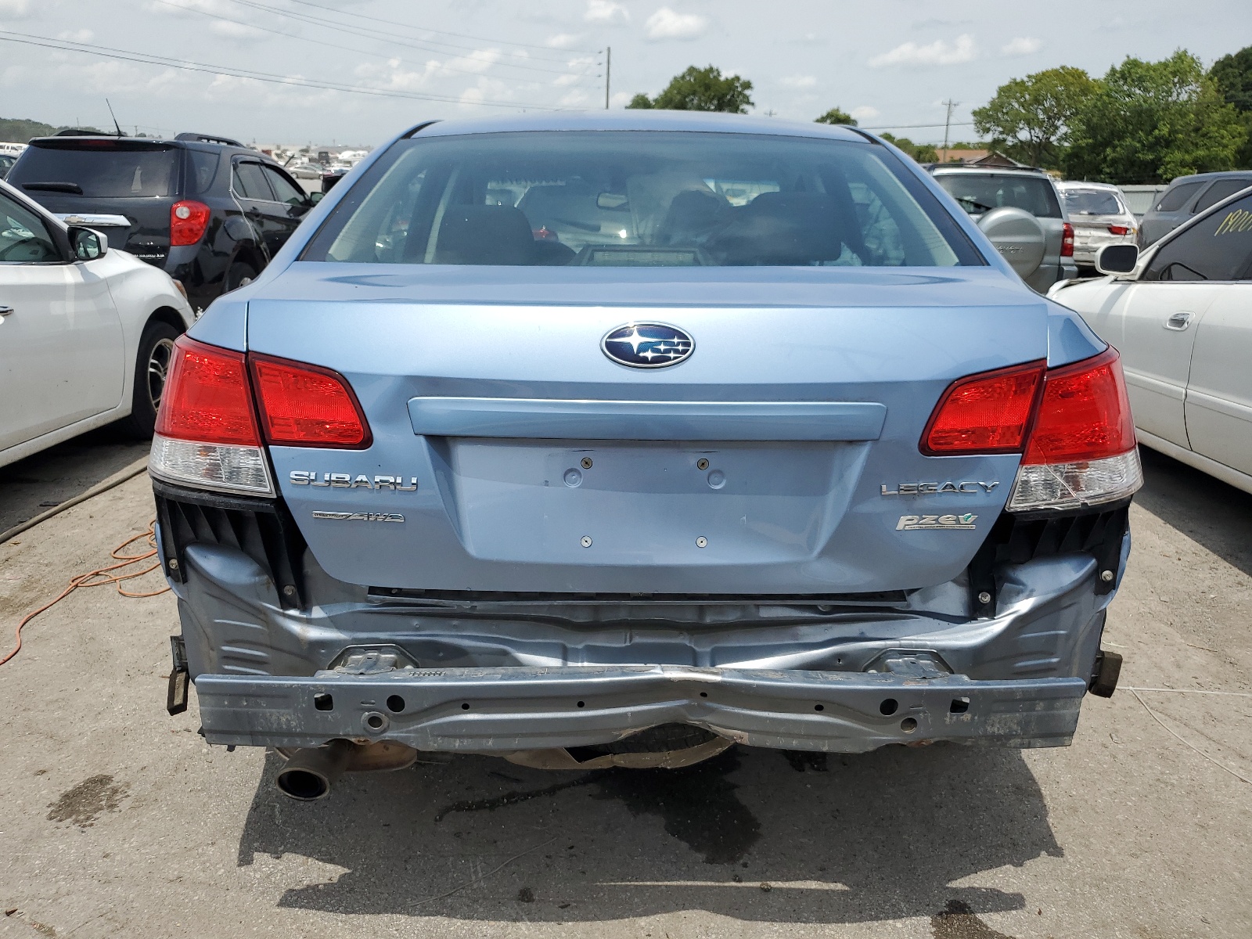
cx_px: 626
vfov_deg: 53.1
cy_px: 470
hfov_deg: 67.3
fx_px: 940
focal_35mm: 26
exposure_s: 1/3333
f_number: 1.5
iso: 50
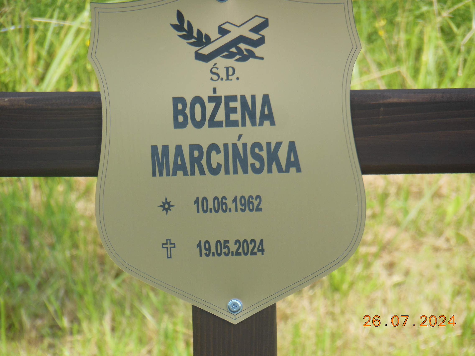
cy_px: 178
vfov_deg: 5.9
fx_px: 3430
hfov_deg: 7.9
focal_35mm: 250
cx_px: 238
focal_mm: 45
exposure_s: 1/250
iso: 125
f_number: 5.8
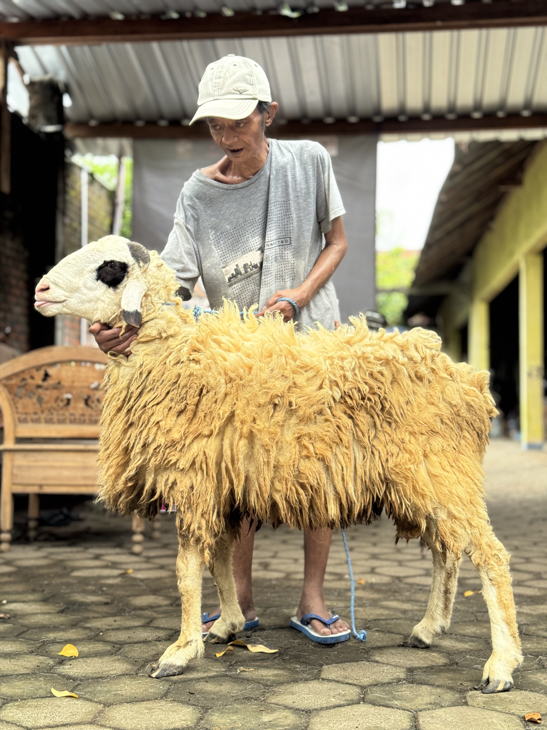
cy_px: 365
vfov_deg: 39.7
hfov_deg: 30.3
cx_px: 274
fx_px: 1011
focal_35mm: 48
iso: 100
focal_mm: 6.76
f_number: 1.78
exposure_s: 1/98
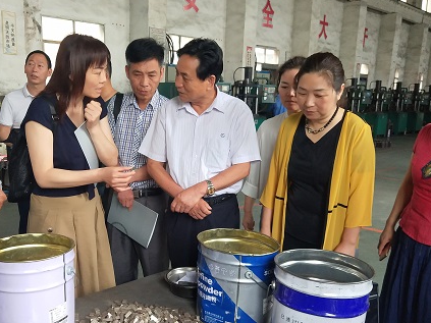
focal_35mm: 43
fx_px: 535
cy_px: 203
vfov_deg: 33.4
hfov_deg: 43.7
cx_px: 182
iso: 231
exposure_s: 1/100
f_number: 1.8
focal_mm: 3.95
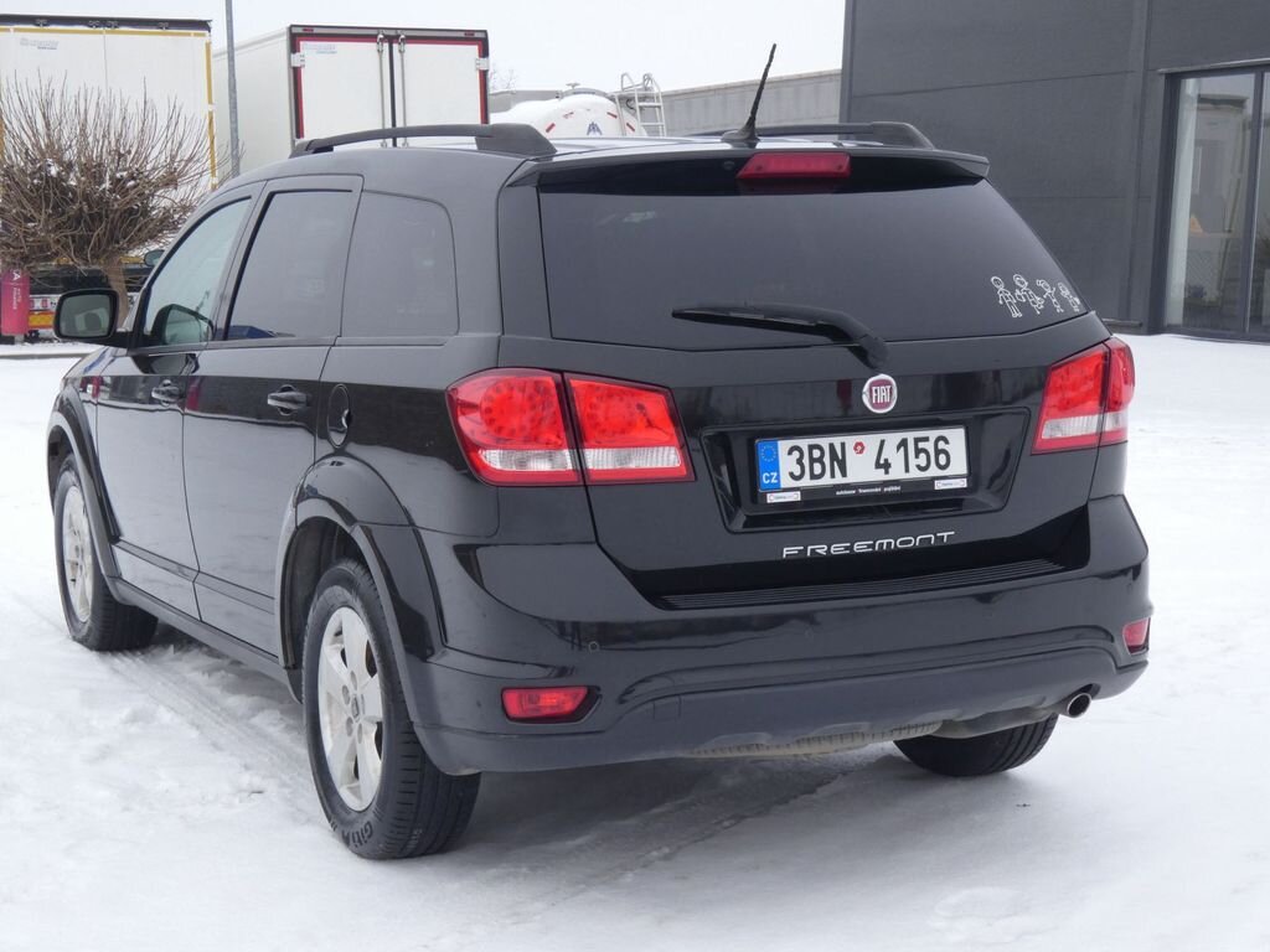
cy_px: 476
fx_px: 2238
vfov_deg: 24.0
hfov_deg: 31.7
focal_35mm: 61
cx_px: 635
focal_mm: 10.8
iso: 160
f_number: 5.6
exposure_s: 1/80
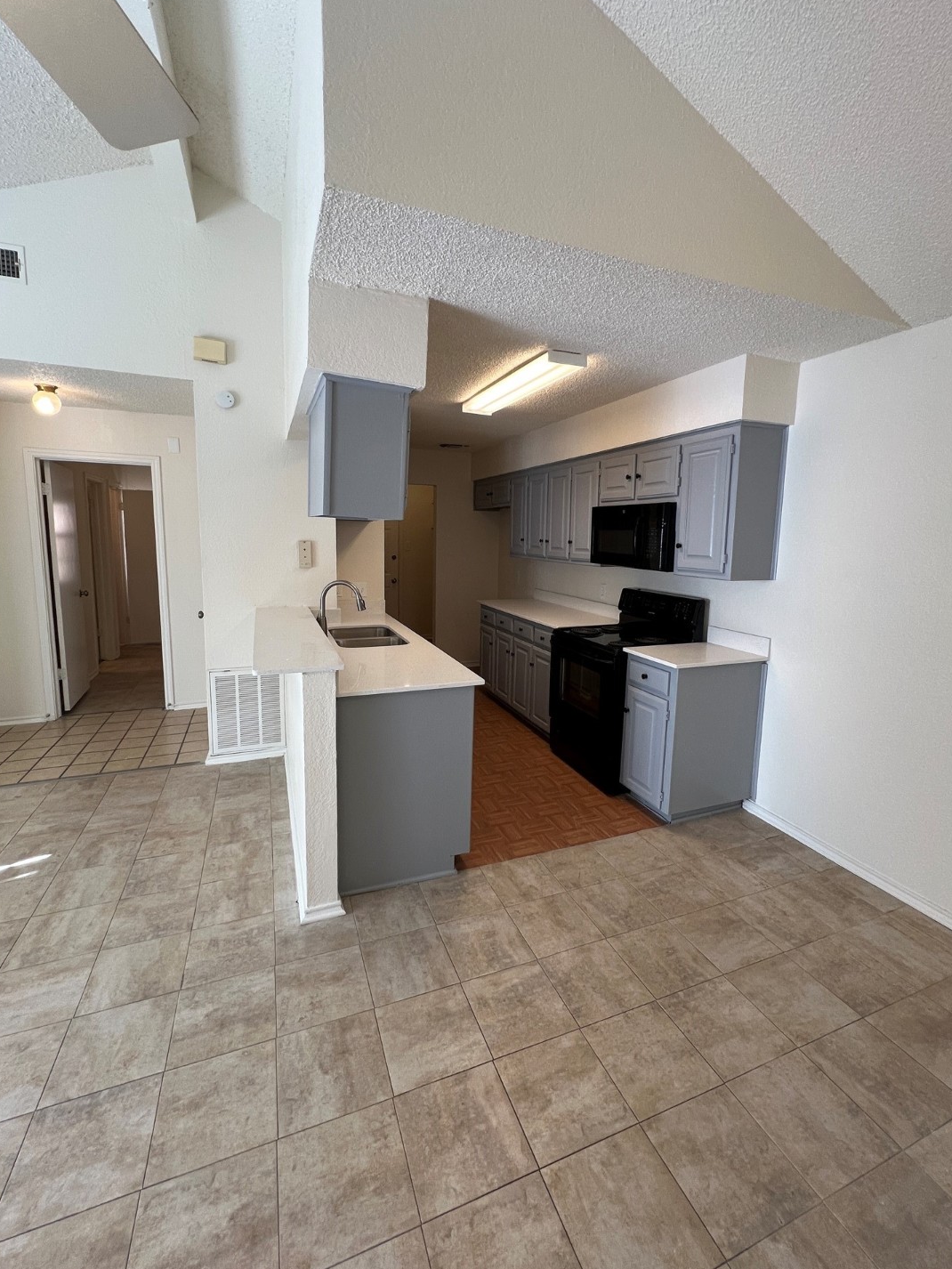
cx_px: 486
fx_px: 513
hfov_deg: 85.7
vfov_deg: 102.0
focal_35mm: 14
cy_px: 606
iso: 100
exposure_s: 1/120
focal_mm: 1.57
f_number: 1.8
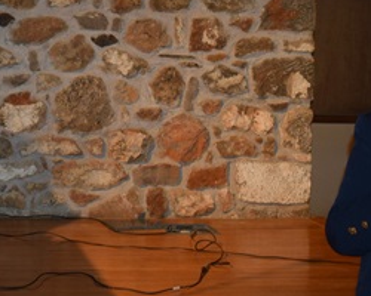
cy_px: -36
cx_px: 22
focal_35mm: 104
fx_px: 1136
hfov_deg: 18.2
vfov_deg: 14.5
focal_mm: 23
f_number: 3.8
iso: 640
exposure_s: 1/60
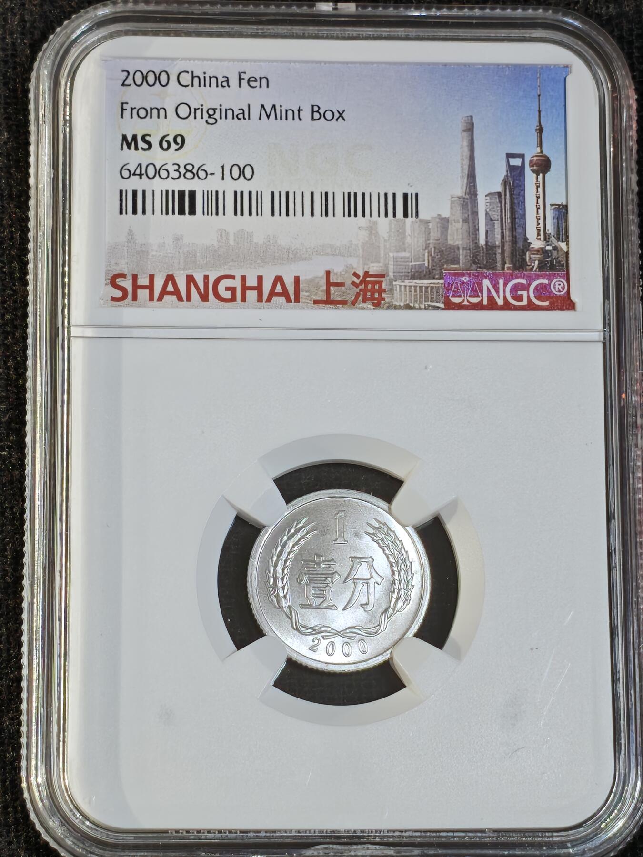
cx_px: 322
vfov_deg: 18.2
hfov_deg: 13.7
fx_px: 2675
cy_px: 428
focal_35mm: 108
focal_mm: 4.94
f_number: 1.5
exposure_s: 1/1156
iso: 50
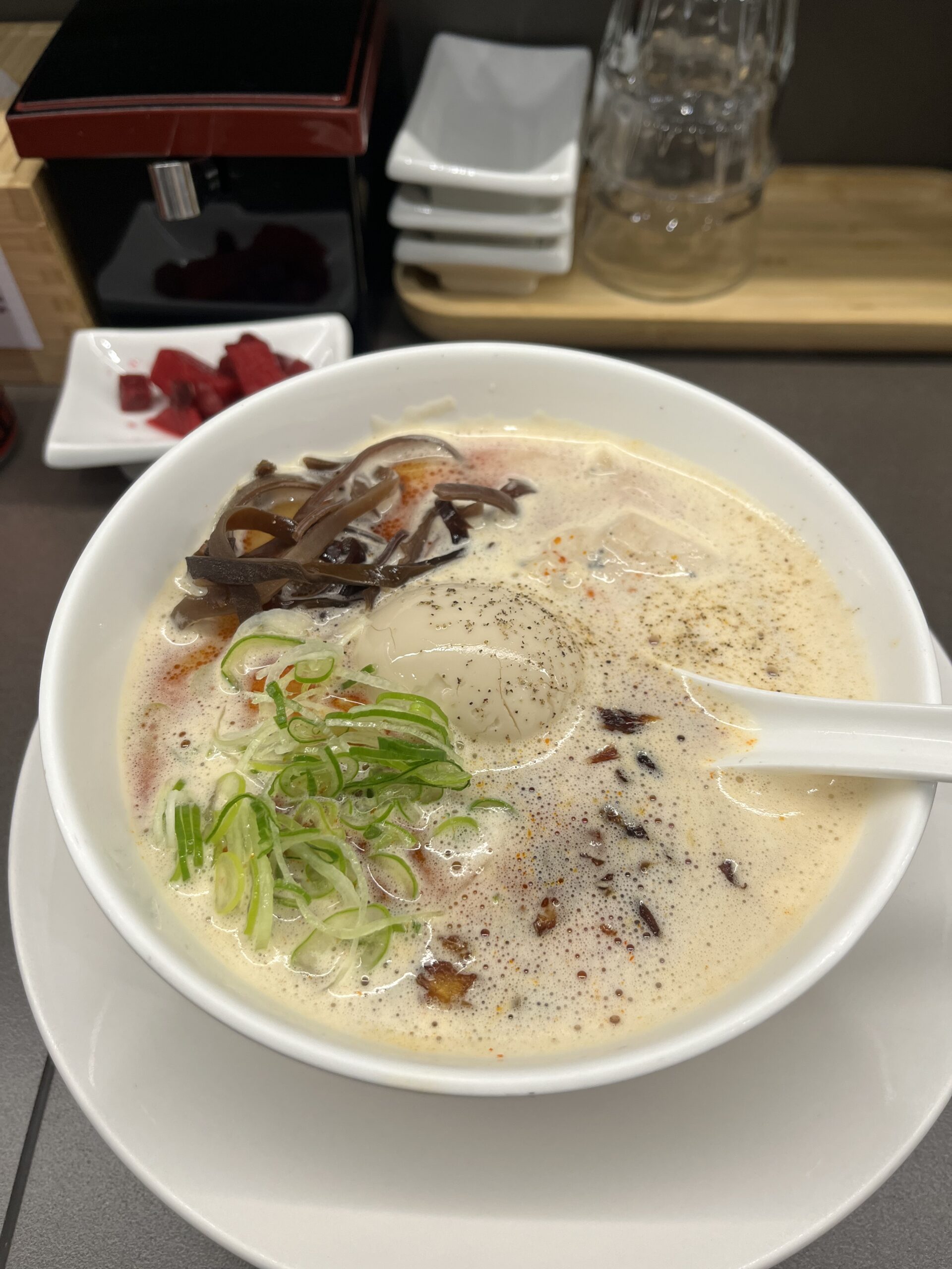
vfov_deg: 67.3
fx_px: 953
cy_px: 634
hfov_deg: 53.1
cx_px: 476
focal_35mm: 26
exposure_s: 1/120
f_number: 1.6
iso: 100
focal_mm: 5.1
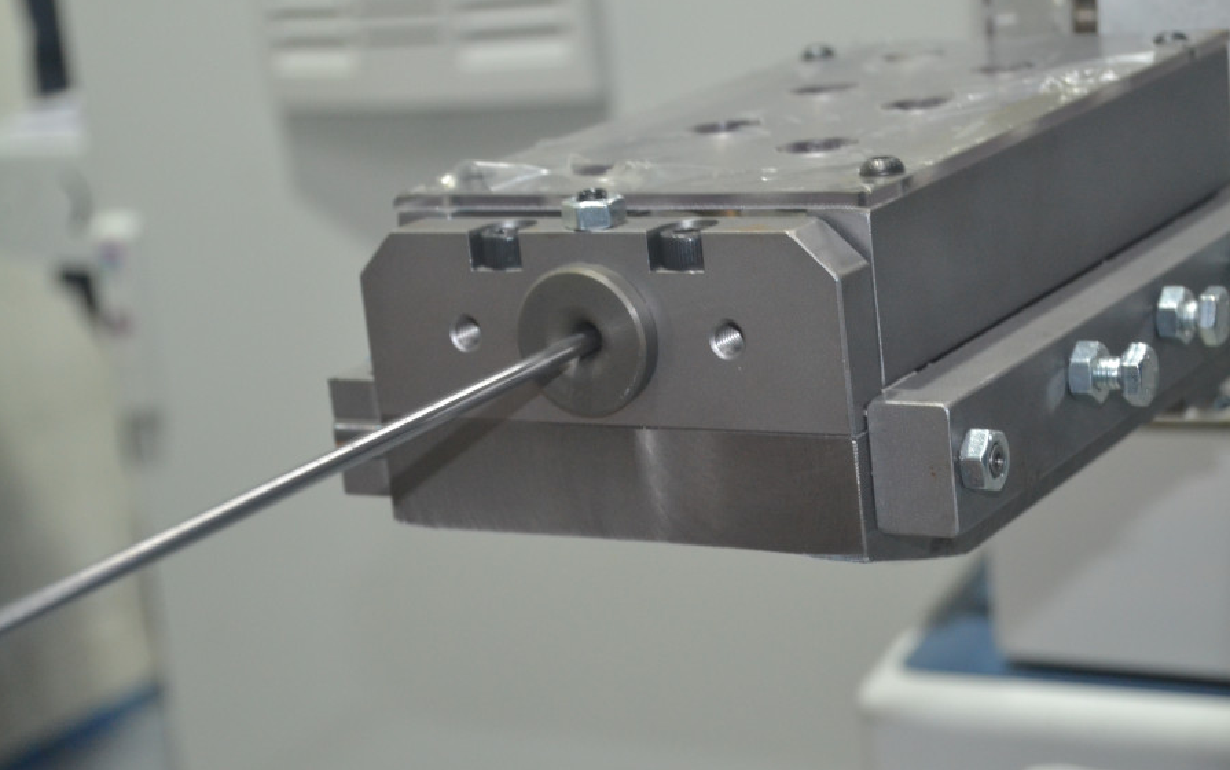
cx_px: 617
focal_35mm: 85
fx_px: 2834
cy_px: 384
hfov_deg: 24.5
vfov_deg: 15.5
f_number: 5.6
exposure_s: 1/60
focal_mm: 55
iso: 1600
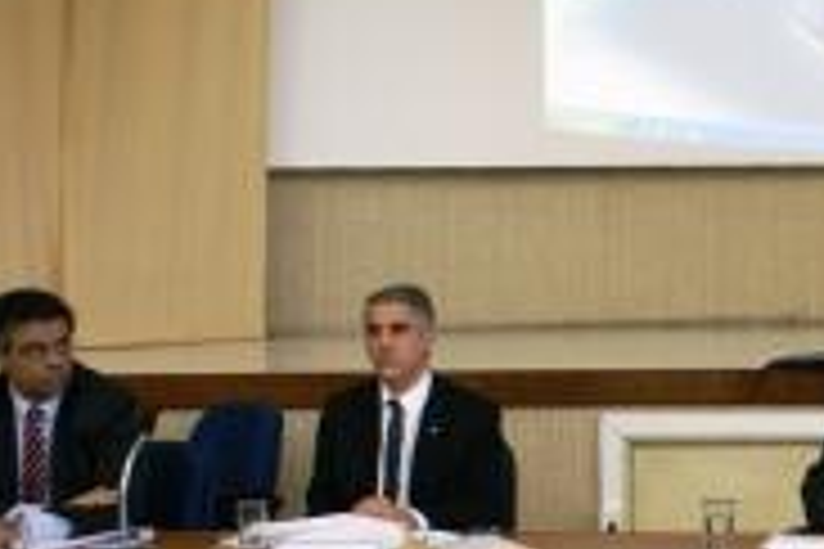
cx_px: 887
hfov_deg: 28.0
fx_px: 1511
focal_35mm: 66
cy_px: 394
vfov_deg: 20.5
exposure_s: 1/30
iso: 400
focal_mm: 18
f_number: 3.5
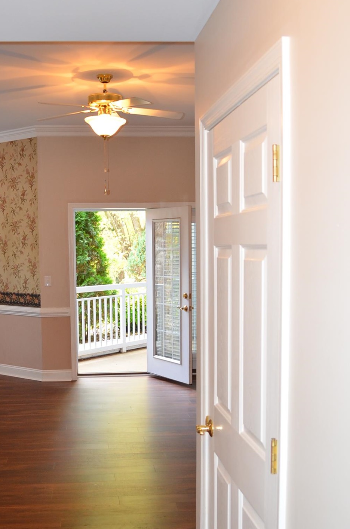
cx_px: 120
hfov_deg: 30.2
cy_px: 324
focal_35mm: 44
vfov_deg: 44.3
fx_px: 645
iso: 720
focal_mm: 18
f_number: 3.5
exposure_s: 1/60
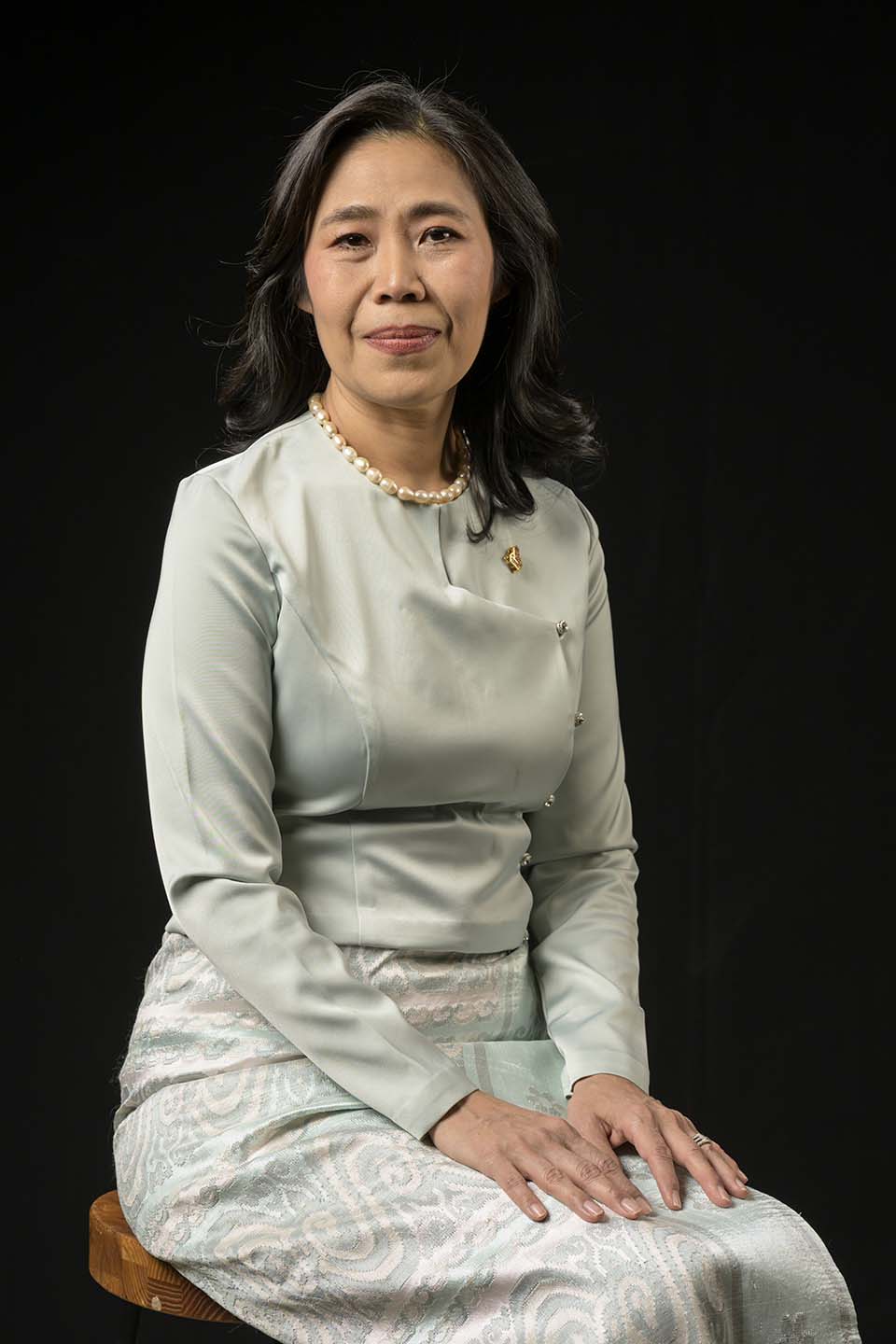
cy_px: 672
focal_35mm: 85
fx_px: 3173
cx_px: 448
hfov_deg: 16.1
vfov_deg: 23.9
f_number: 7.1
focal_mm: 85
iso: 320
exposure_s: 1/200
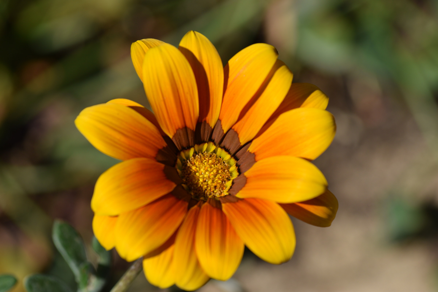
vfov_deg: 5.1
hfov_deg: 7.6
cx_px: 219
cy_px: 146
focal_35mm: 270
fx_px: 3285
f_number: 7.1
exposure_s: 1/640
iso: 100
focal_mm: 180
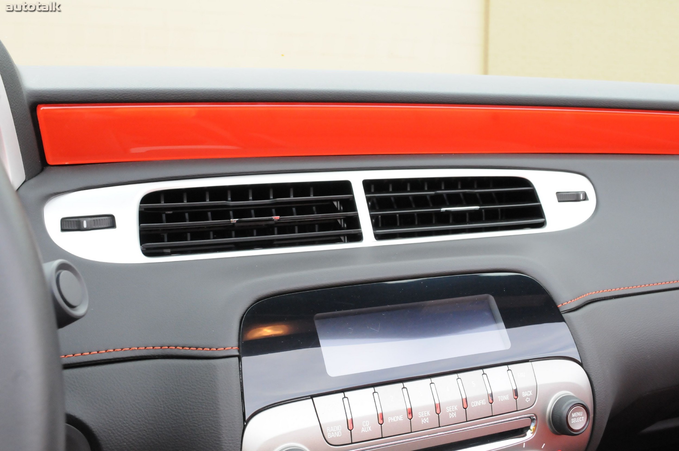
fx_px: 678
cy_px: 226
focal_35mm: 36
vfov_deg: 36.8
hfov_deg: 53.2
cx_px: 340
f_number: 10
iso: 2000
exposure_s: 1/100
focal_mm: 24
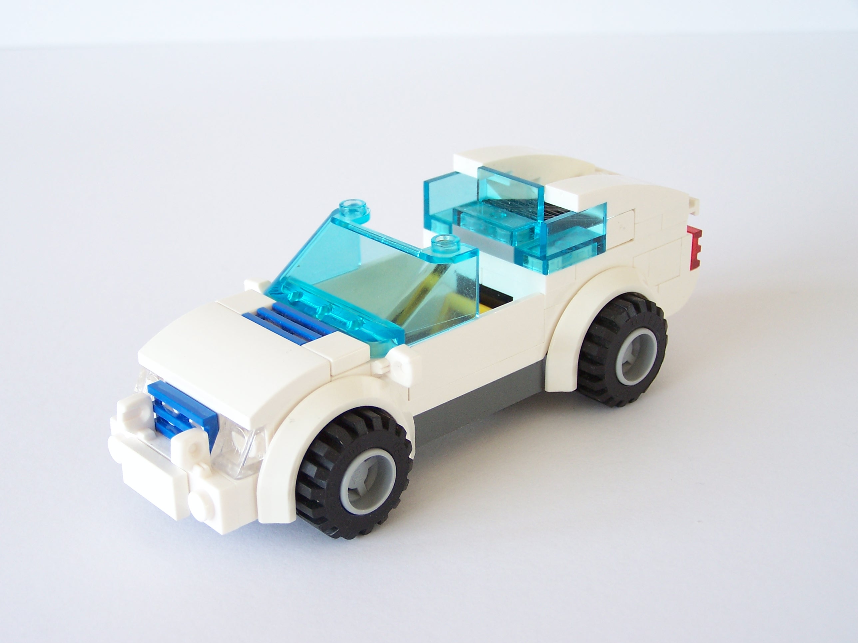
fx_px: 1462
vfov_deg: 24.8
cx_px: 429
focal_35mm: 59
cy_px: 322
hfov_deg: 32.7
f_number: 3.1
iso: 100
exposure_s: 1/30
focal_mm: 9.8
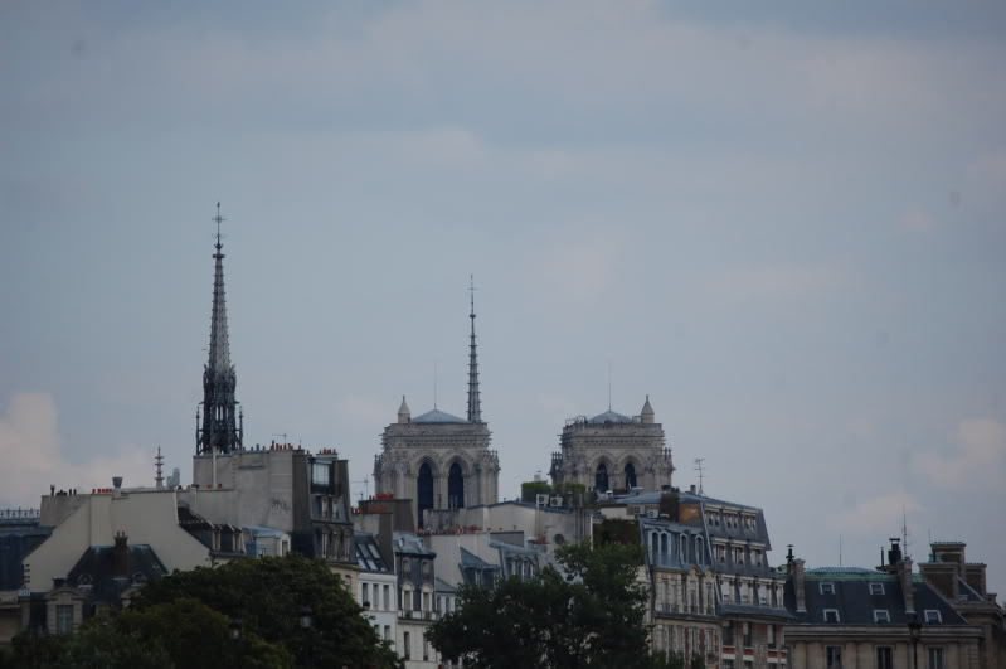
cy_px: 334
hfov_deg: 6.9
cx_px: 503
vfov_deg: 4.6
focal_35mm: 300
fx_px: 8375
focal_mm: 200
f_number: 5.6
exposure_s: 1/2000
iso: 360
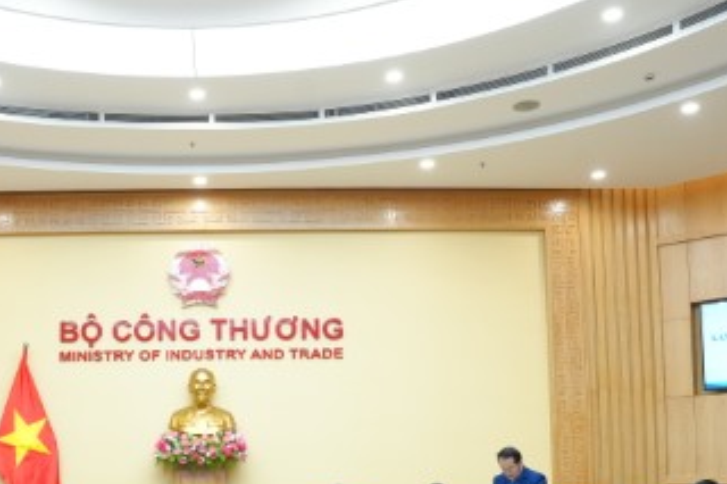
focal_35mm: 45
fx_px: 908
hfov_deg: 42.8
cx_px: 225
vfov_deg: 28.5
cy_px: 450
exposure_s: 1/160
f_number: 5
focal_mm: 24
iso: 2500
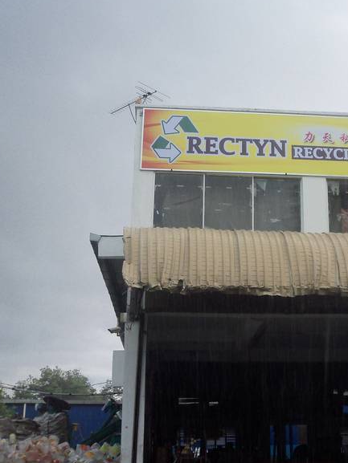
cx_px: 297
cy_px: 197
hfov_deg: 26.8
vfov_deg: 36.1
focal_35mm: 53
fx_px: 710
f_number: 2.9
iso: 80
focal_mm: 5.7
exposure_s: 1/125
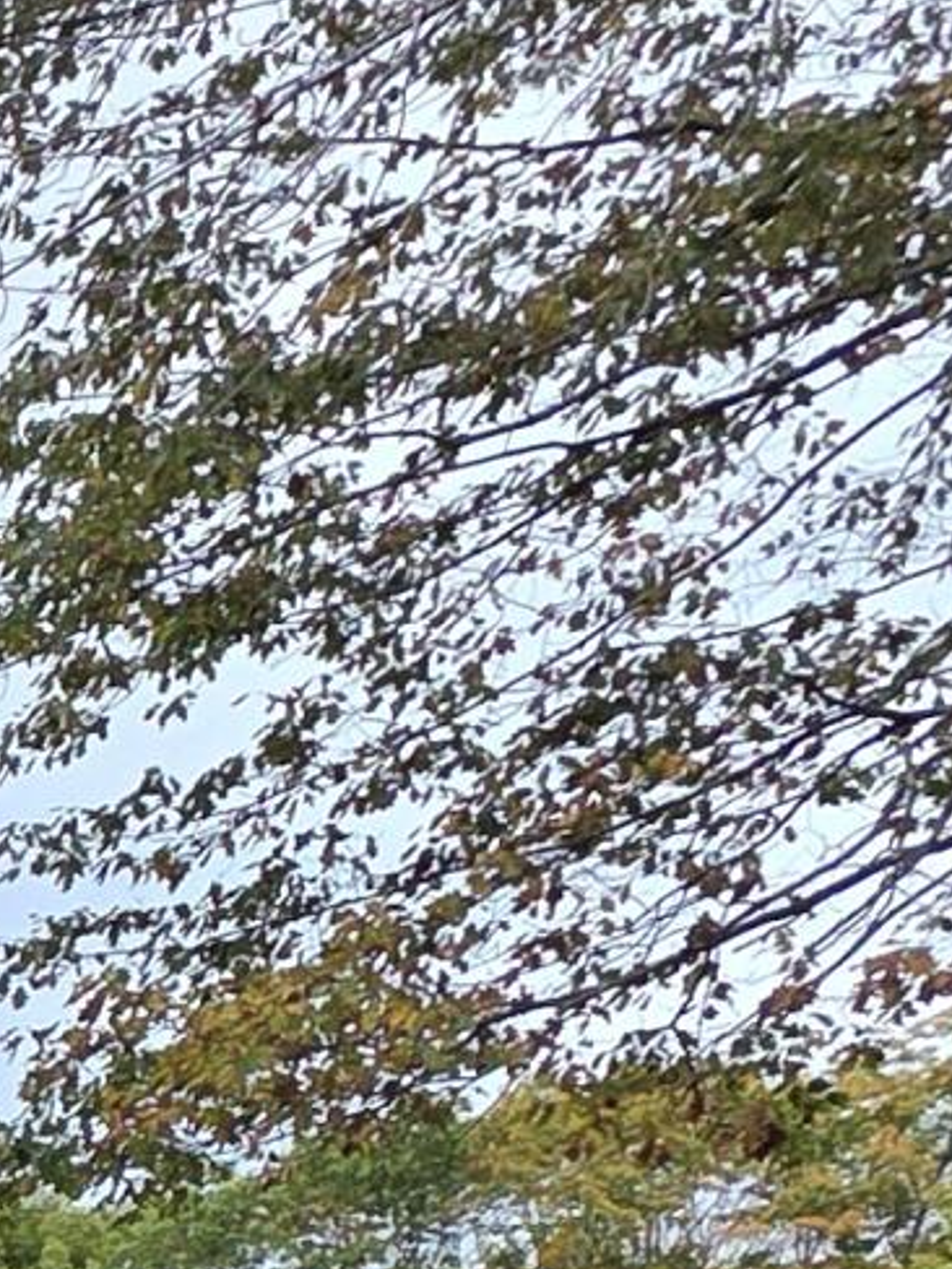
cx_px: -2154
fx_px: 2934
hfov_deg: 10.3
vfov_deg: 18.9
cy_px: 2278
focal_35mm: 80
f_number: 1.9
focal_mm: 2.2
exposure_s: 1/714
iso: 40
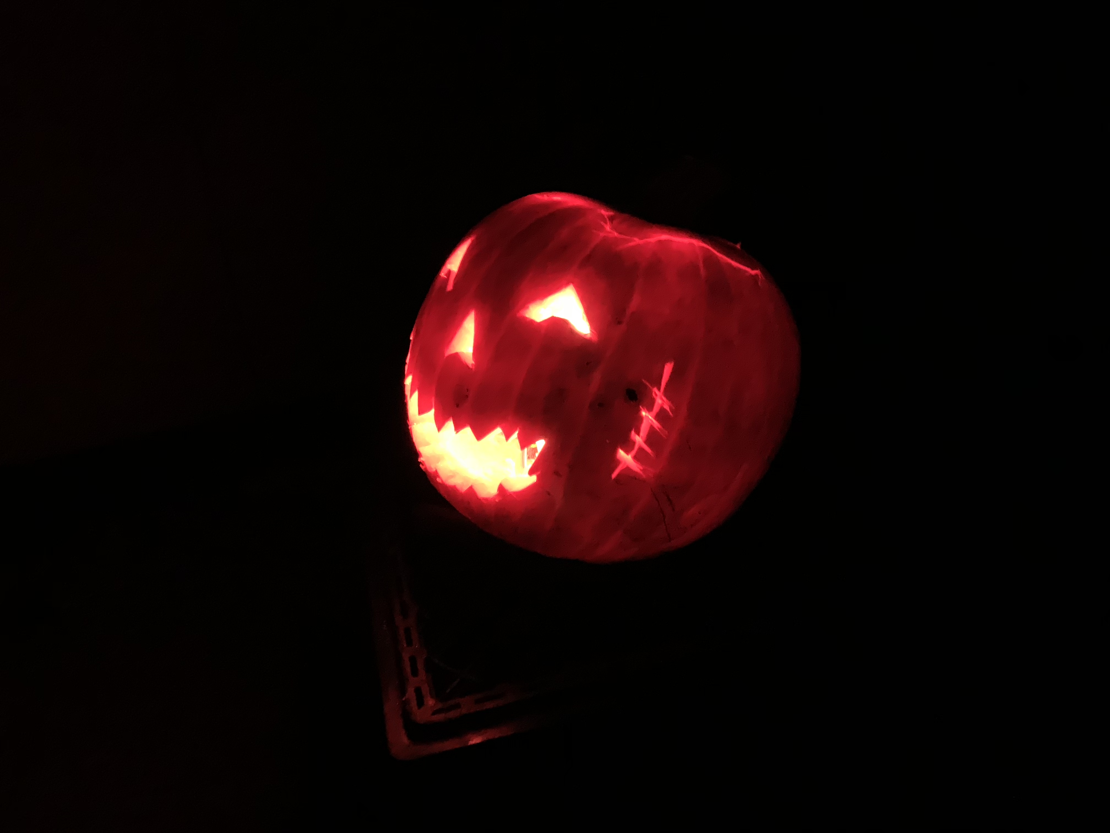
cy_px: 416
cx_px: 555
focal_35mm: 26
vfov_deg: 53.1
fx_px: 834
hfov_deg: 67.3
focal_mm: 4.25
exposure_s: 1/4
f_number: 1.8
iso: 3200
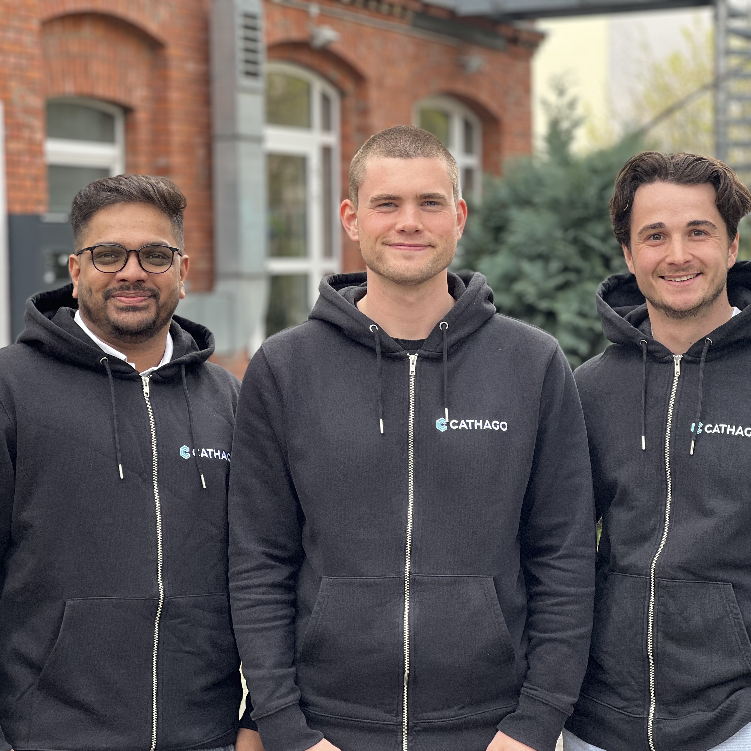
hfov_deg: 19.1
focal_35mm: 91
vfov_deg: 19.1
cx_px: 395
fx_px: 2234
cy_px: 376
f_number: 2.8
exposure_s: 1/121
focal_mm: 9
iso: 40
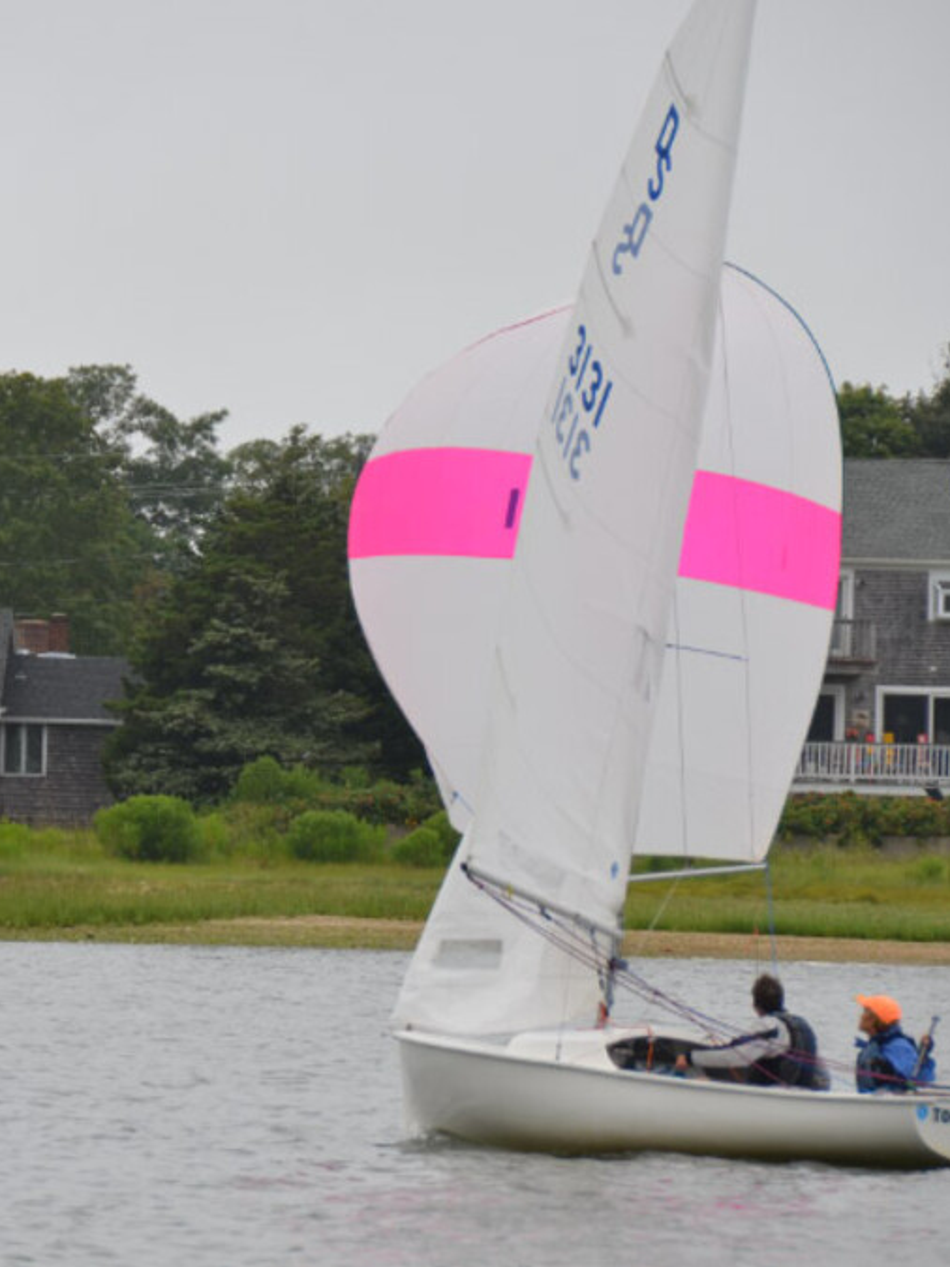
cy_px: 634
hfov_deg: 4.0
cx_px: 210
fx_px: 13580
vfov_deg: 5.3
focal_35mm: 371
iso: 200
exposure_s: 1/640
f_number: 6.3
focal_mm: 170
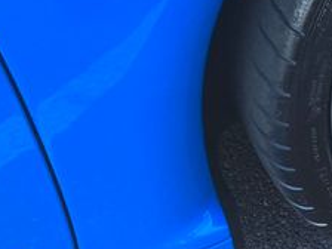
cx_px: 436
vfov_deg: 18.0
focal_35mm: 80
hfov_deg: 21.9
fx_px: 767
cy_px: 3
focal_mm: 3.99
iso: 80
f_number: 1.8
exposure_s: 1/121
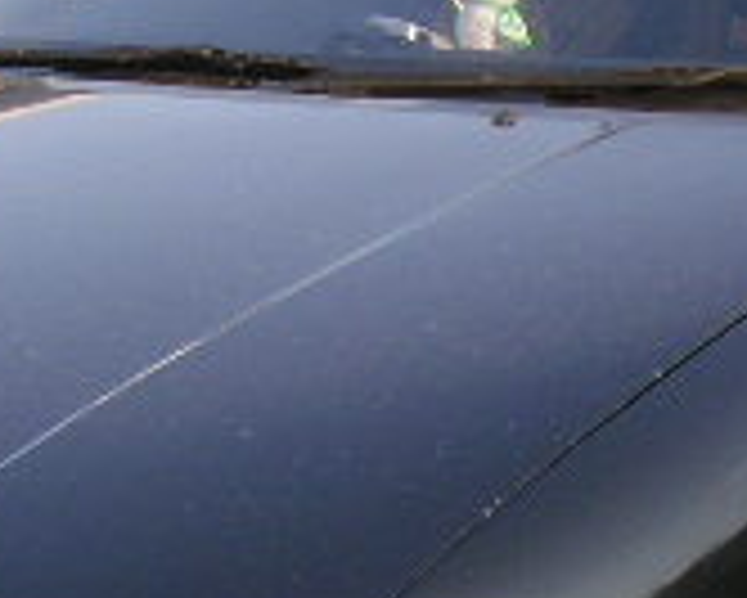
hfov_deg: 13.8
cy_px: 481
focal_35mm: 139
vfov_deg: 11.1
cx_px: 508
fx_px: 3075
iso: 50
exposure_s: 1/180
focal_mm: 5.7
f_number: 2.8
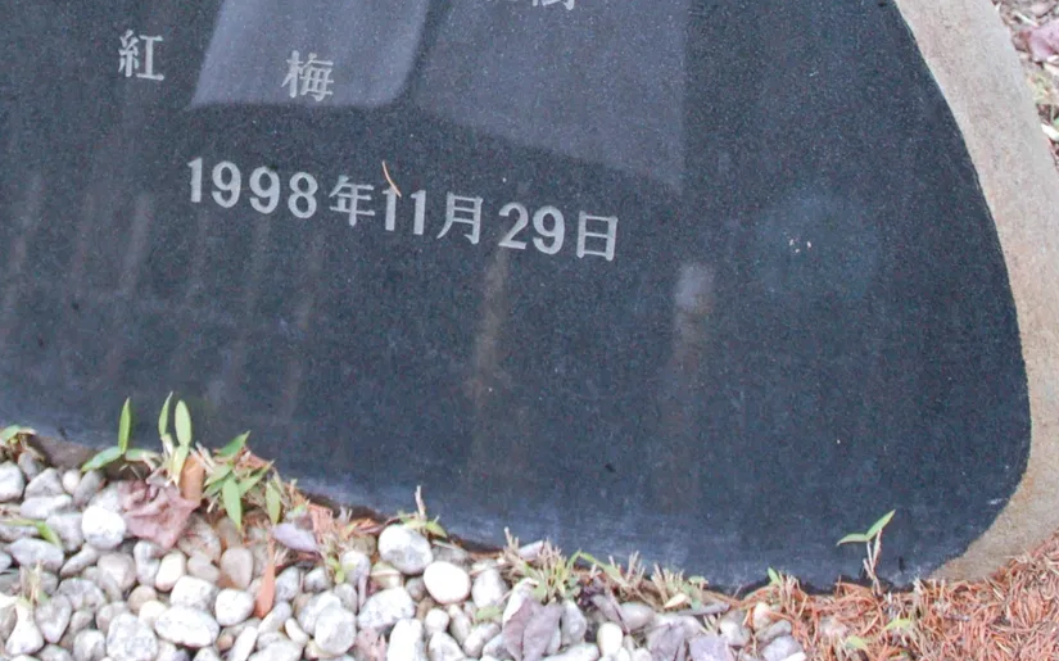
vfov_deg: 15.4
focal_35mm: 83
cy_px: -21
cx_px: 339
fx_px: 2395
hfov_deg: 24.8
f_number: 4.5
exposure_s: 1/80
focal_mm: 28
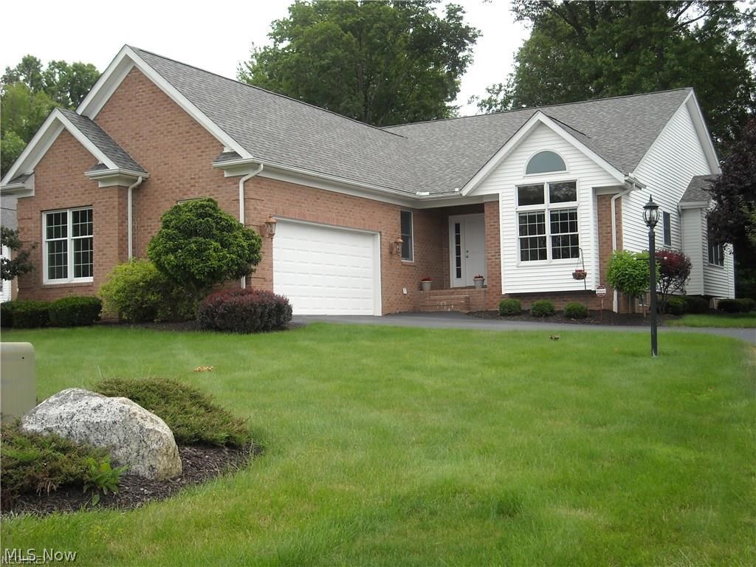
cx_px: 378
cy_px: 284
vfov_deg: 29.7
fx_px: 1070
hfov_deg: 38.9
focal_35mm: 49
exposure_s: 1/284
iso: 64
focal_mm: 7.92
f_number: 3.2
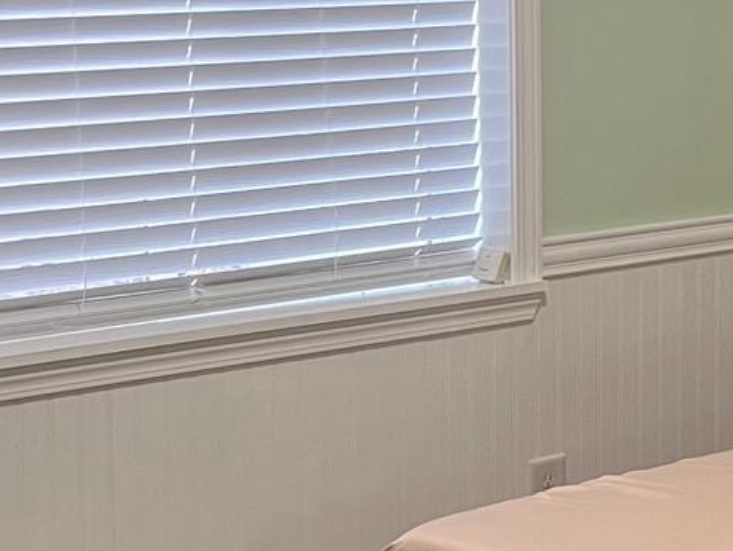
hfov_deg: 16.3
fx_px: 2373
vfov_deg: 13.2
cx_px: 1049
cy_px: 94
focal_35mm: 112
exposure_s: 1/60
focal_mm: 5.7
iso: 100
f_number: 1.5
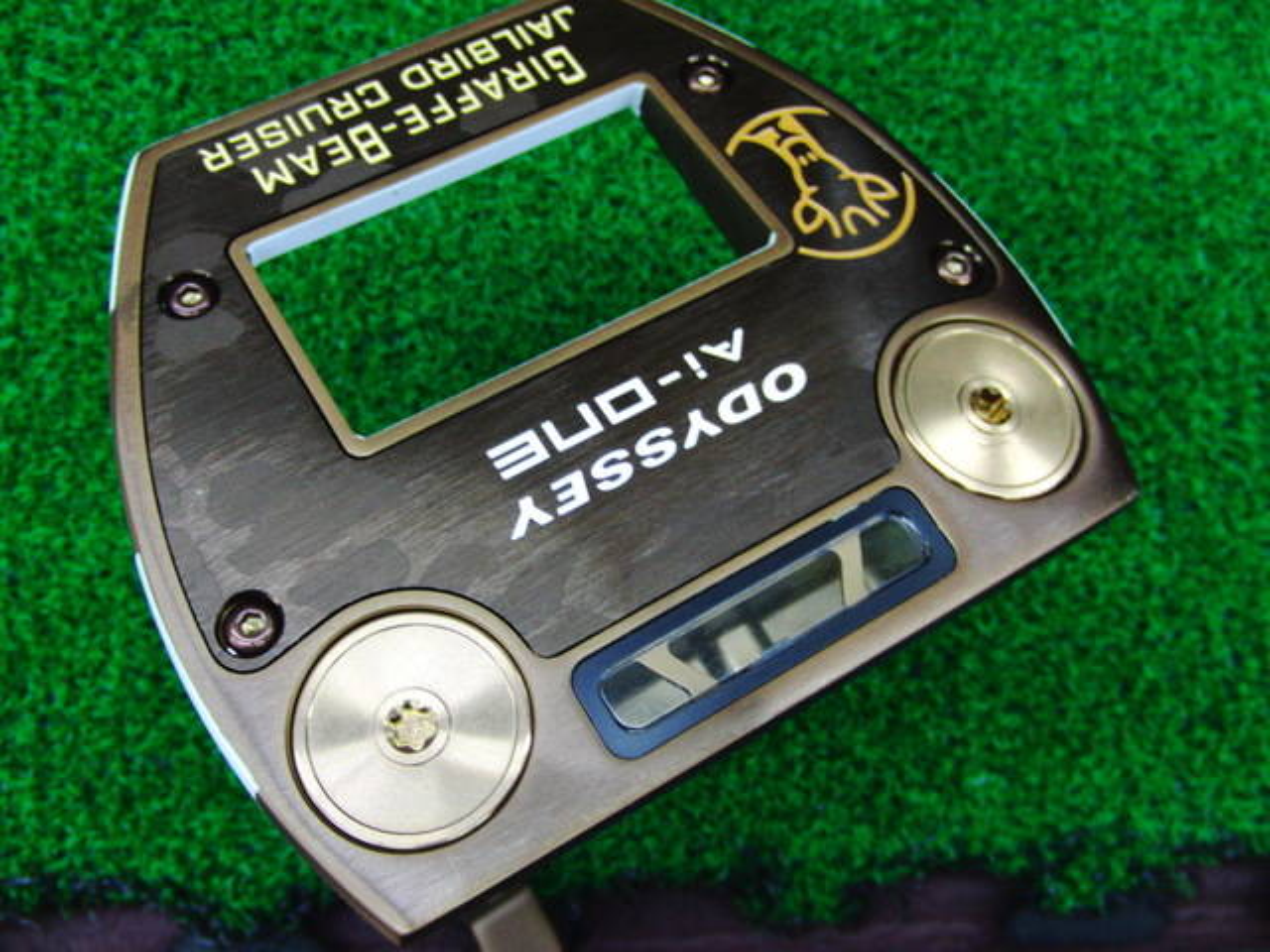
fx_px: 1357
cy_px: 476
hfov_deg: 50.1
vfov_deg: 38.7
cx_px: 635
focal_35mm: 37
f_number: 3.6
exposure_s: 1/40
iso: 400
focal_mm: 6.42
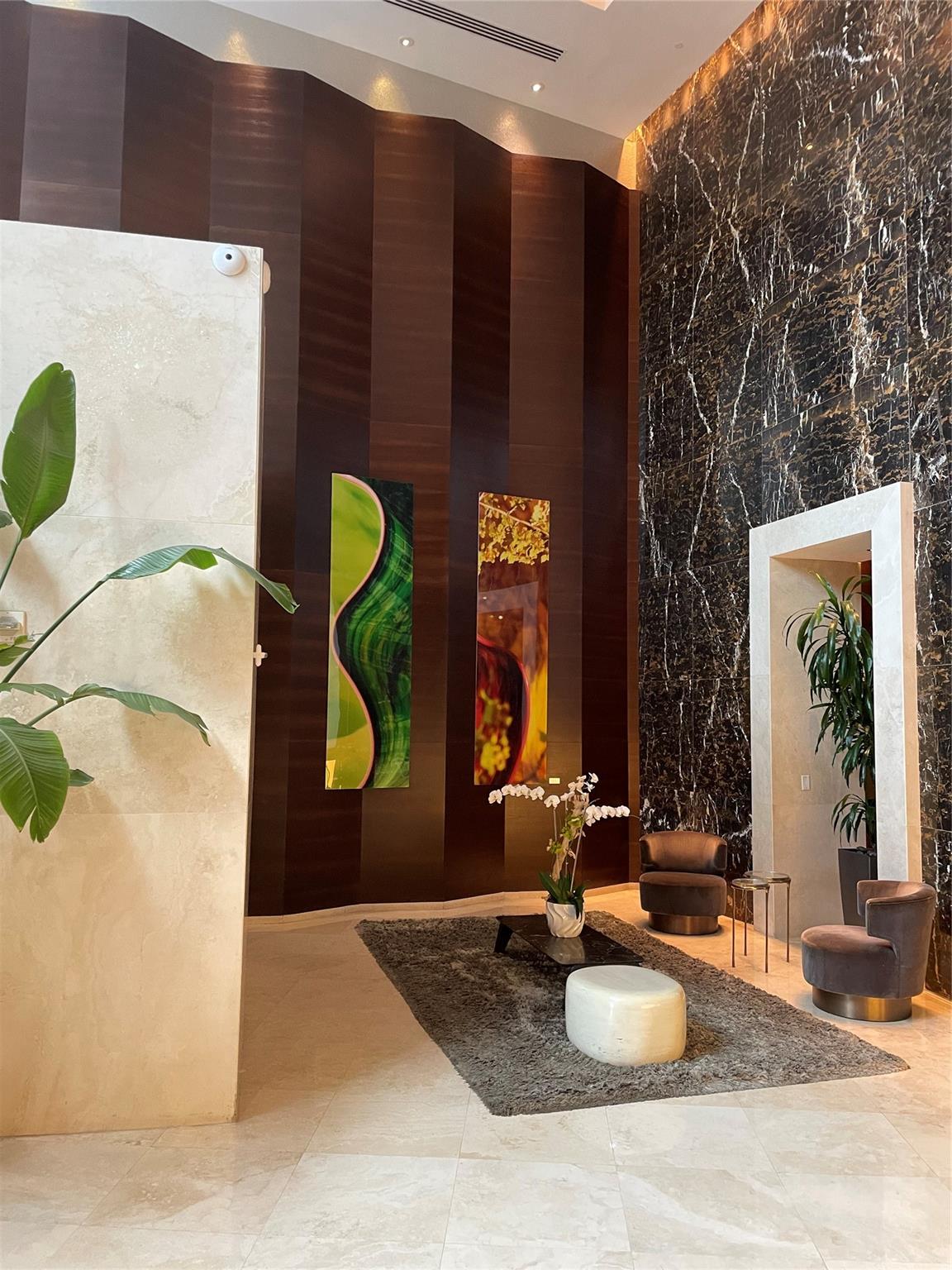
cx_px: 476
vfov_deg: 67.3
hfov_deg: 53.1
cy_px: 635
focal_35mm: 26
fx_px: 953
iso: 200
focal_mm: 4.2
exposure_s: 1/60
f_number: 1.6
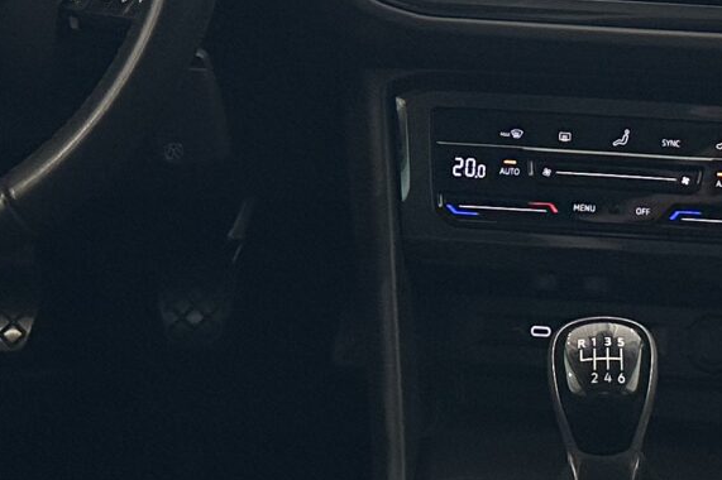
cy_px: -144
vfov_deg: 11.9
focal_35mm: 112
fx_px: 2245
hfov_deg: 18.0
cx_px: 639
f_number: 1.78
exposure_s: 1/100
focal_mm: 6.86
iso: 125
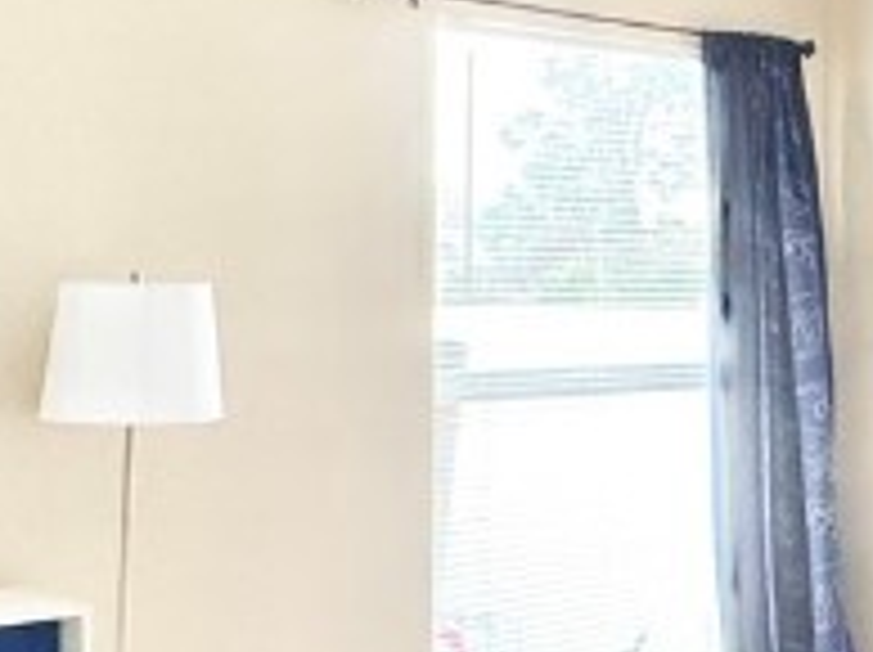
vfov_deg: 19.8
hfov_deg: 24.1
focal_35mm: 74
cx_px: 1030
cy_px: 256
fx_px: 1864
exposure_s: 1/60
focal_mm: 2.22
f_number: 2.2
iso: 320
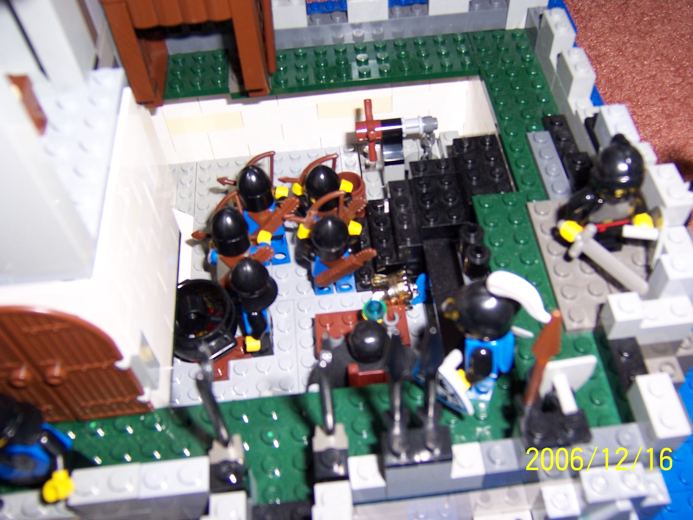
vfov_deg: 41.8
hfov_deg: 53.9
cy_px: 258
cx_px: 356
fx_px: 681
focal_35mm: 34
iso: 80
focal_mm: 5.5
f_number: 2.8
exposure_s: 1/60
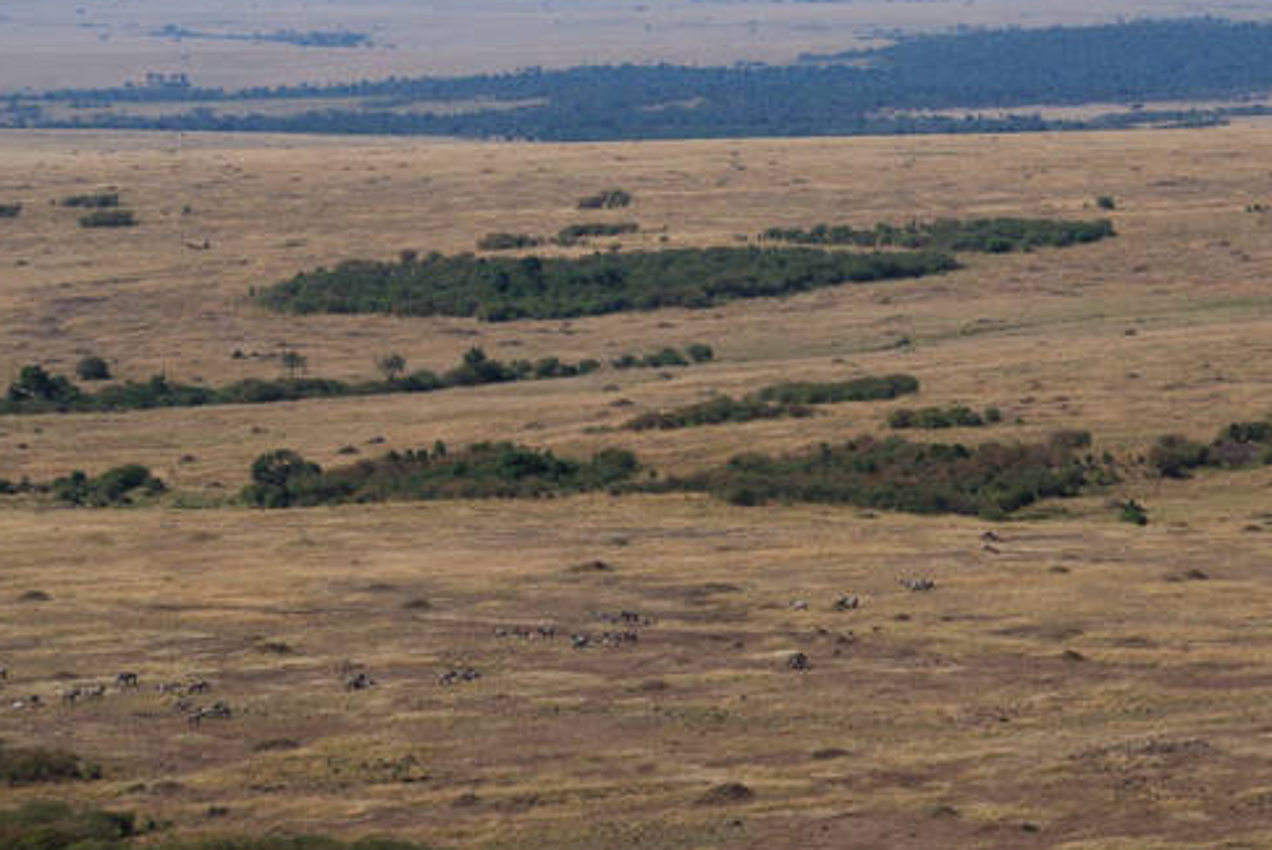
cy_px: 386
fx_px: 7273
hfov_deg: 10.0
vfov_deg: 6.7
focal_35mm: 206
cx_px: 763
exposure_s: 1/160
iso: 100
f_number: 13
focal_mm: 95
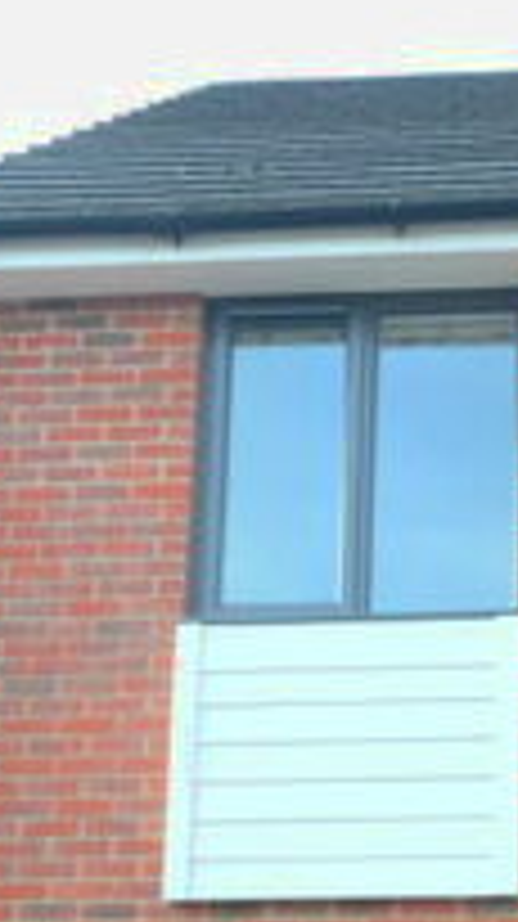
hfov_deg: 15.4
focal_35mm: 75
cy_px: 870
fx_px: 1835
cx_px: 644
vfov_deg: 27.0
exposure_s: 1/400
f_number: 10
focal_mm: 14
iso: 1600
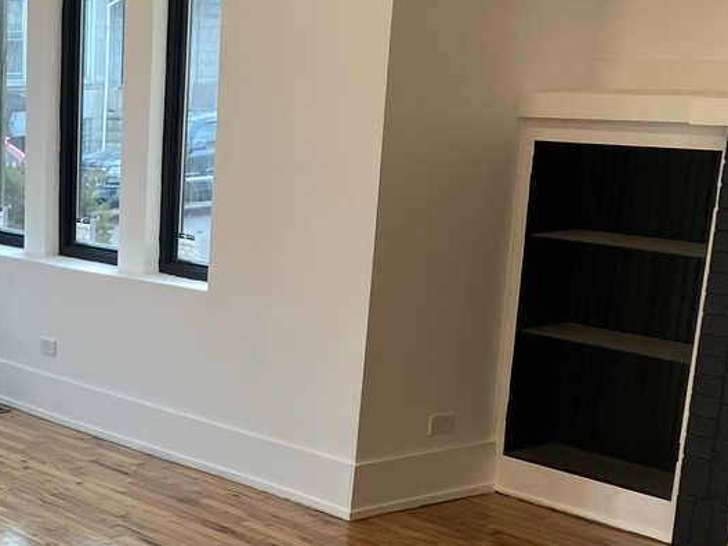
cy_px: 556
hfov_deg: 25.2
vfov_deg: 20.0
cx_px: -104
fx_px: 1493
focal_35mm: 71
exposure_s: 1/120
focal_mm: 4.25
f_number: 1.8
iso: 64
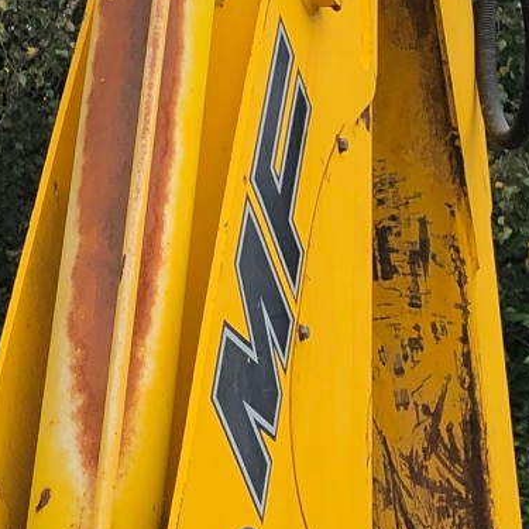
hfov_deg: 12.1
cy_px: 11
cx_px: -413
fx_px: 2300
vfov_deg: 13.0
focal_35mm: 133
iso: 20
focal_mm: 4
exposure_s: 1/727
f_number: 1.8
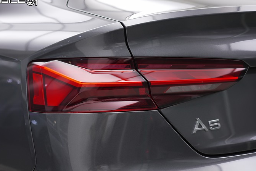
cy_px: 86
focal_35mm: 59
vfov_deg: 23.0
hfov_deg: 33.9
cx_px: 120
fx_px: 420
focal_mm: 55
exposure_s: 1/60
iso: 320
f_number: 2.8
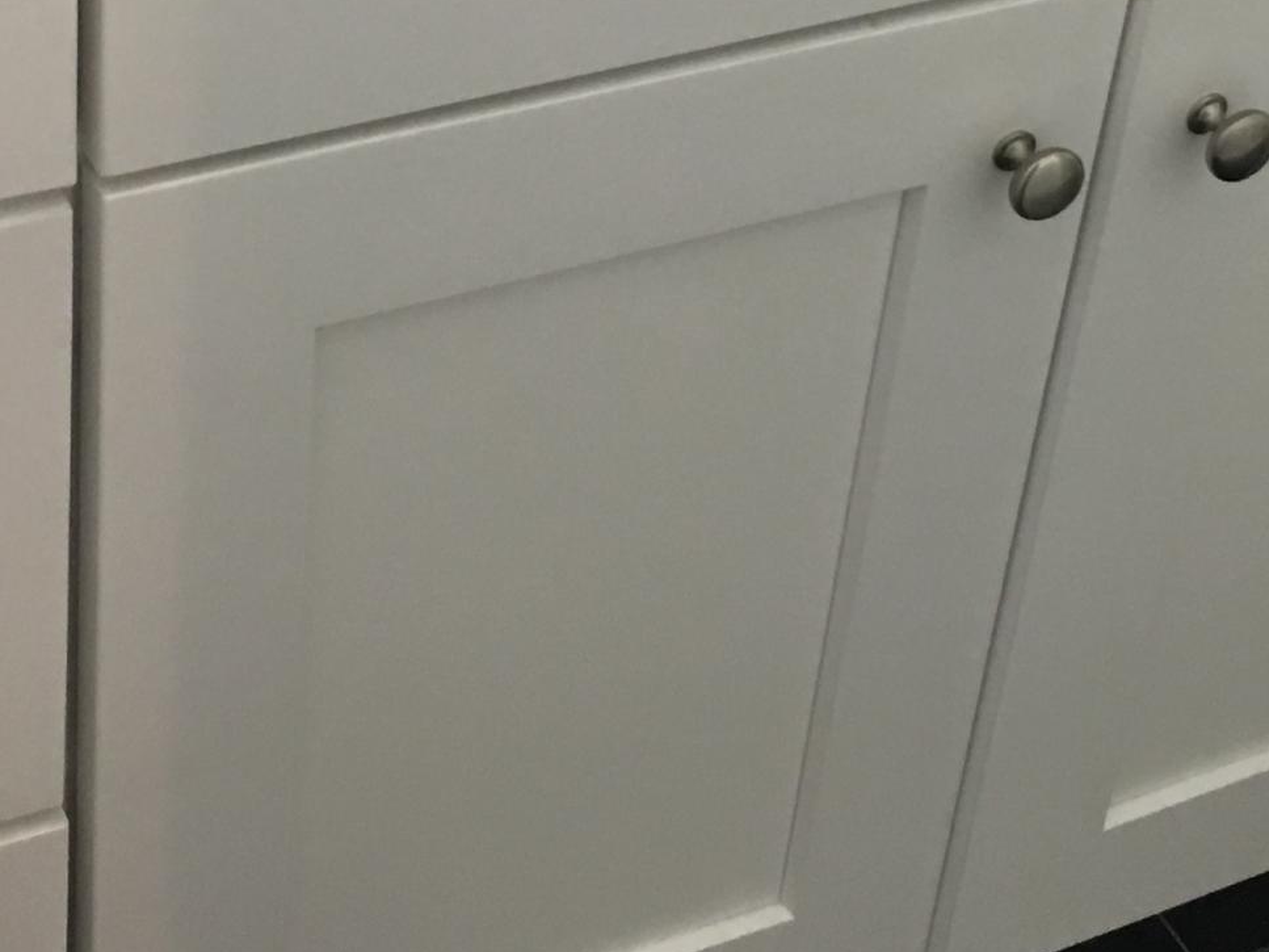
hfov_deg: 21.8
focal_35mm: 90
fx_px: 3299
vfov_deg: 16.1
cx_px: 551
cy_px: -24
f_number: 2.2
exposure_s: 1/15
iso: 64
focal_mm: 4.15
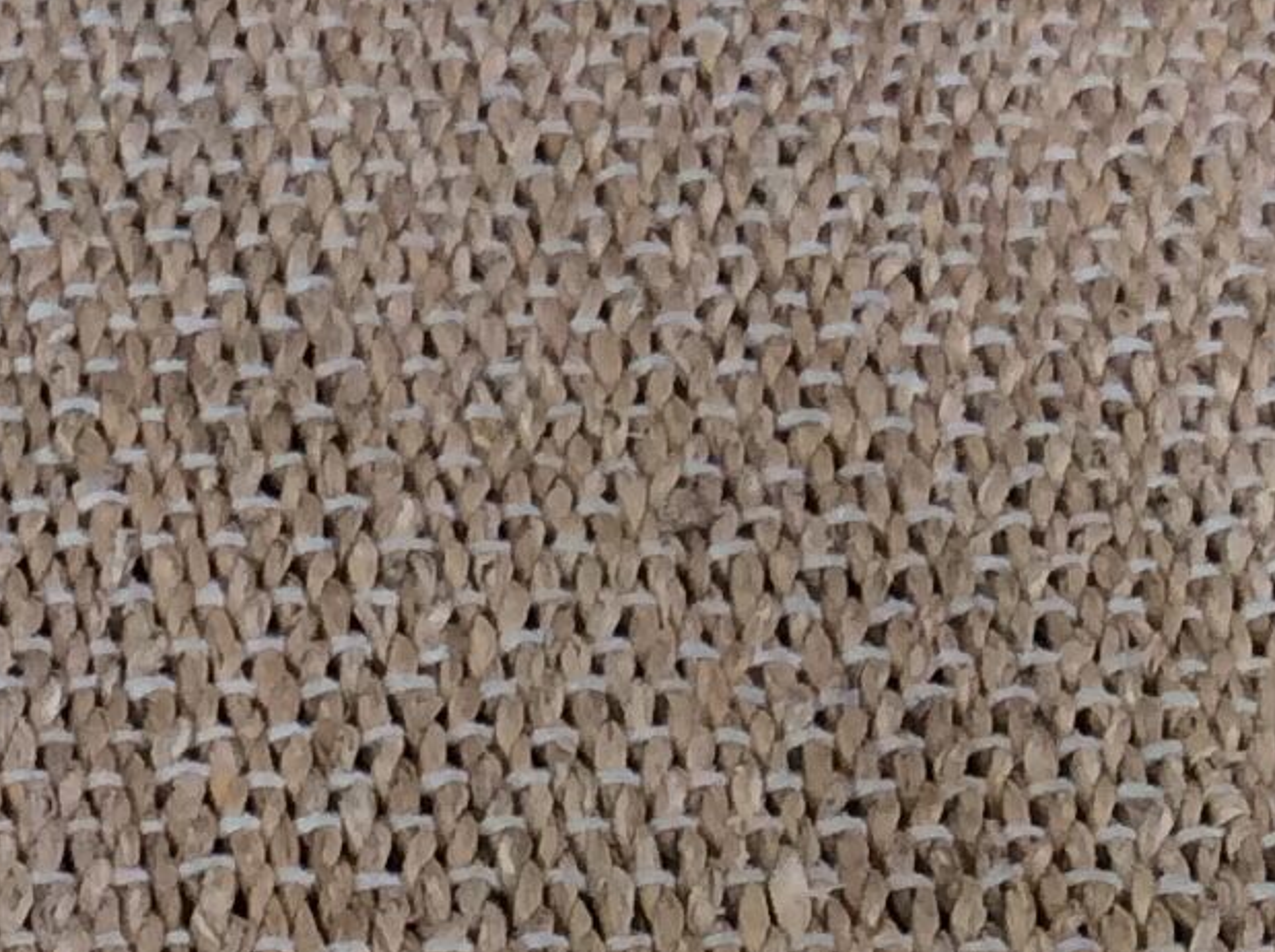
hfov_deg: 13.7
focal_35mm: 134
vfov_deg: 10.3
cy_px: 1791
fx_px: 4927
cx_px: -748
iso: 64
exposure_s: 1/25
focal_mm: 3.3
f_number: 2.4
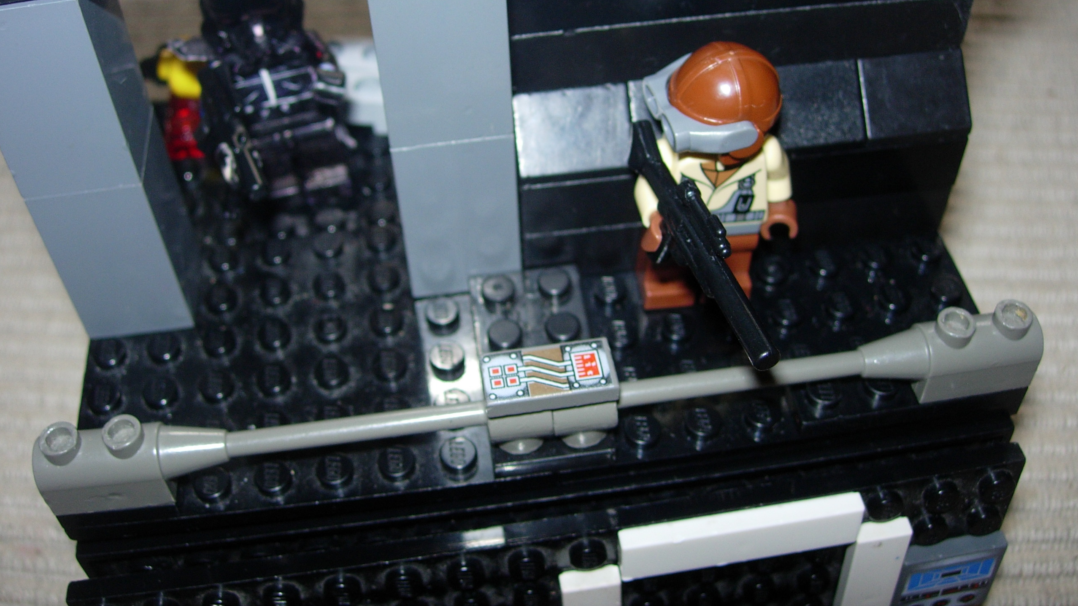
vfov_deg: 28.3
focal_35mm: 42
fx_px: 1201
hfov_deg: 48.4
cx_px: 532
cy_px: 246
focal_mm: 7.8
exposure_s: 1/64
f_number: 2.8
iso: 79
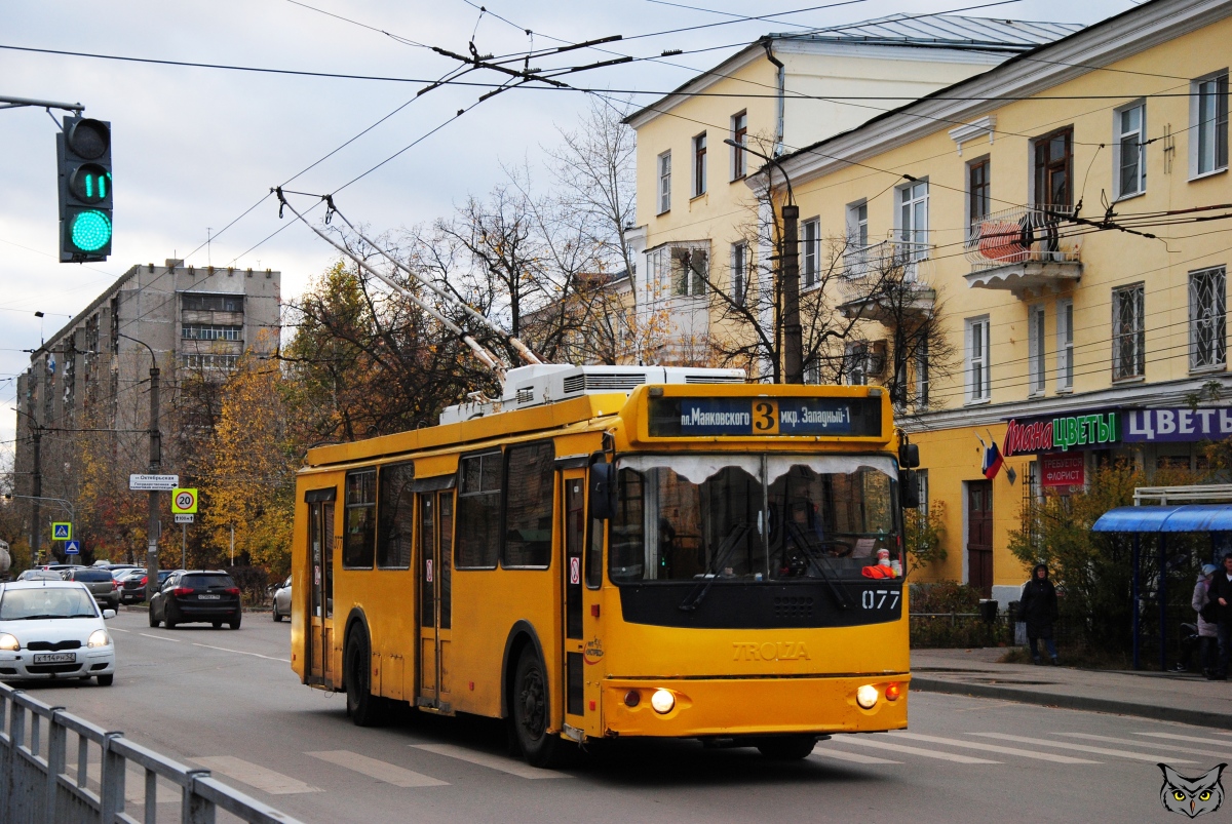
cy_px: 412
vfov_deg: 18.2
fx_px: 2569
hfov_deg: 27.0
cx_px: 616
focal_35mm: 75
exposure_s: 1/250
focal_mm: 50
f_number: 5.6
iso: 400
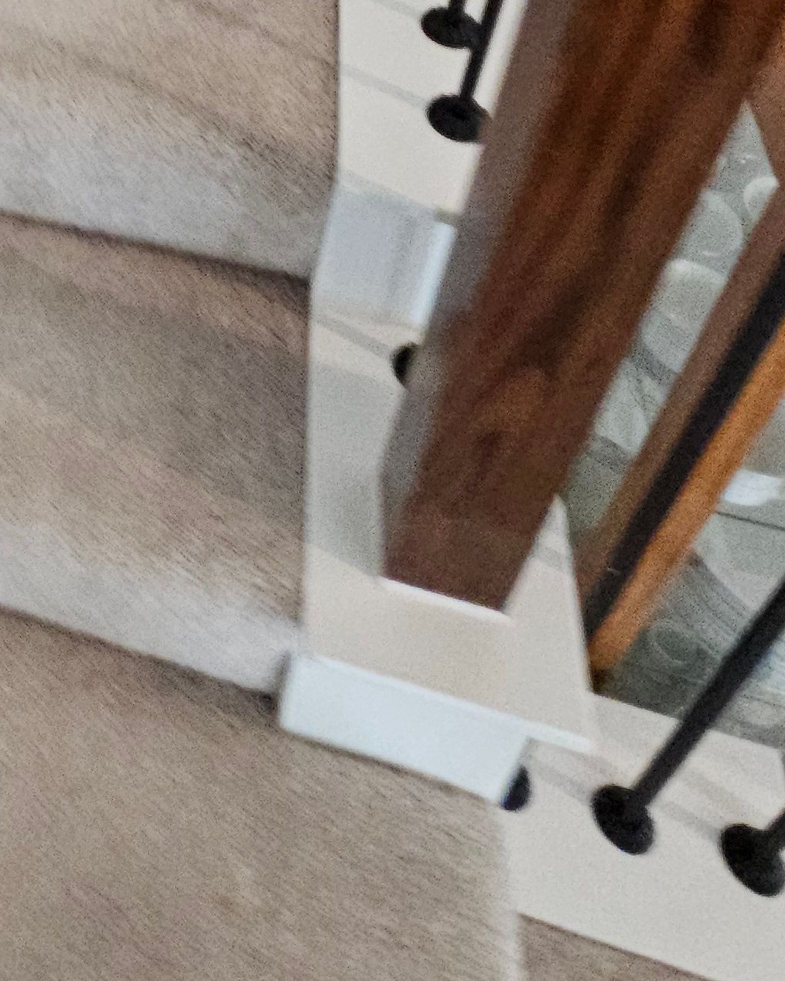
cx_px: -184
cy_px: -281
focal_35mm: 40
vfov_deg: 33.8
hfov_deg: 30.8
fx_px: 1162
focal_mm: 2.2
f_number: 2.2
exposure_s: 1/30
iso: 400
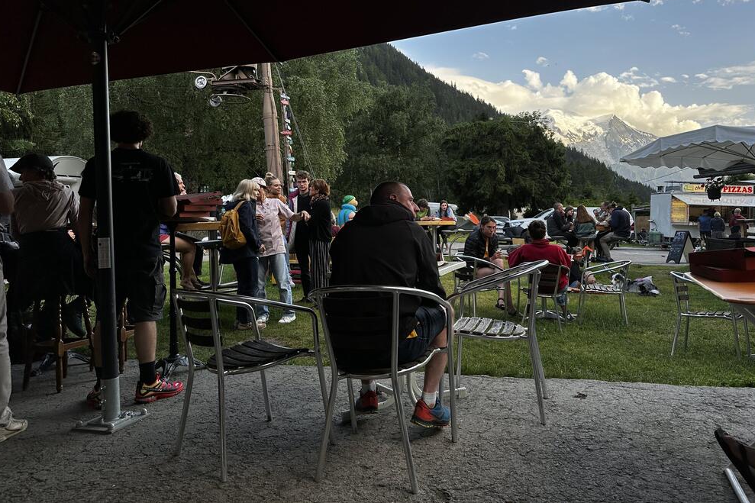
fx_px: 545
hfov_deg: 69.4
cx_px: 389
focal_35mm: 26
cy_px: 210
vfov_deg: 49.3
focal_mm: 6.86
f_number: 1.78
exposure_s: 1/822
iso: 80
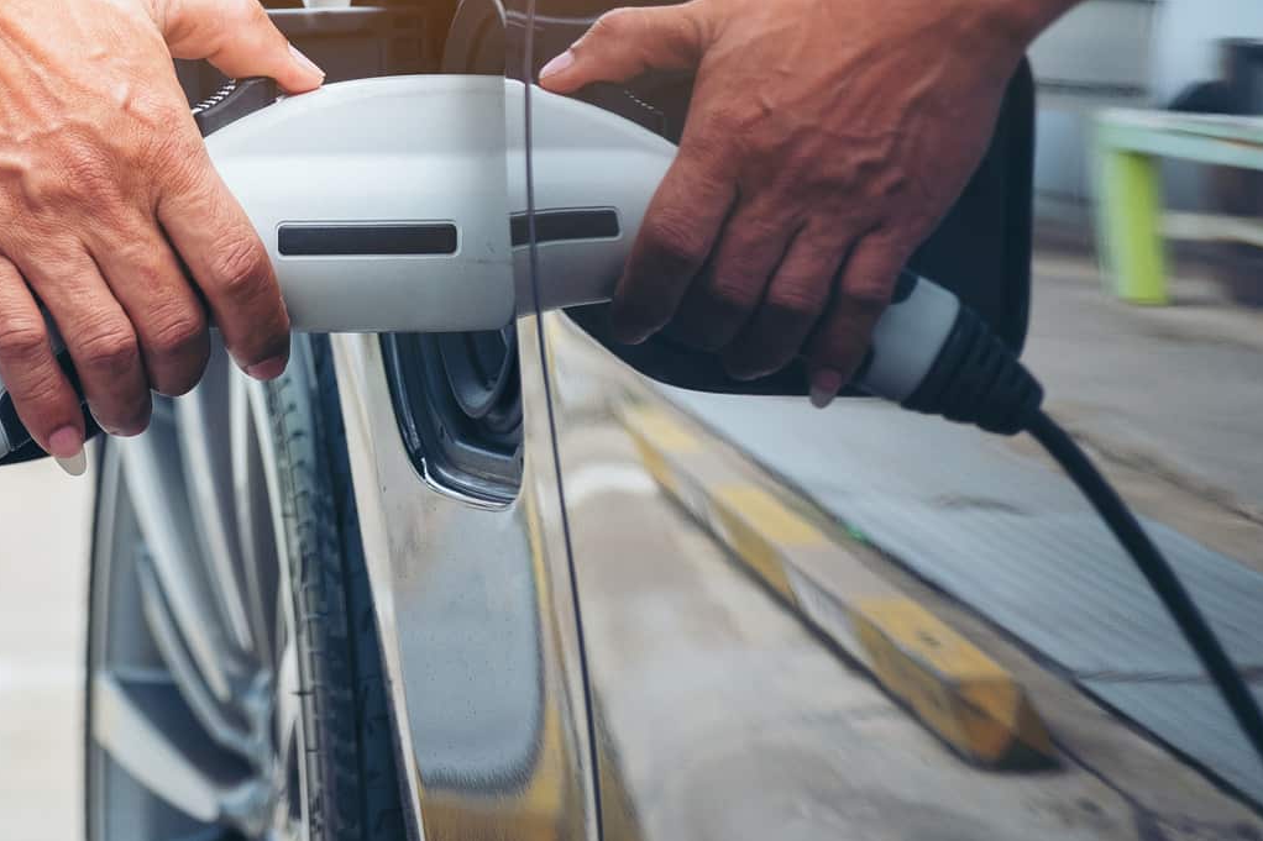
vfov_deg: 8.8
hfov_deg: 13.1
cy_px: 78
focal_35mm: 156
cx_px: 387
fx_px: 5472
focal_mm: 55
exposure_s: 1/400
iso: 400
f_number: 2.8
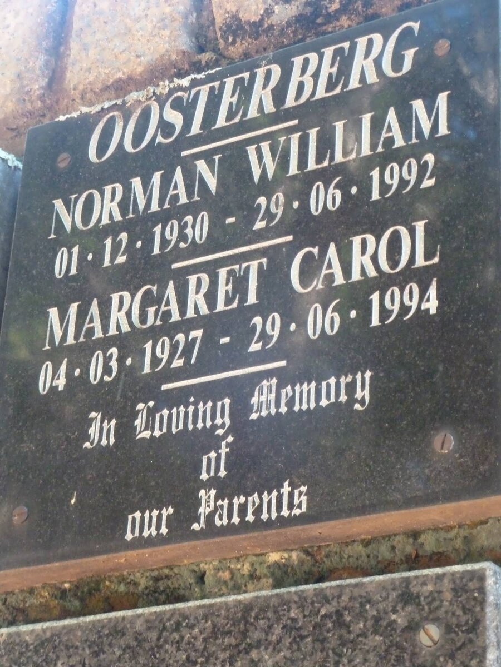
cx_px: 250
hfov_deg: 17.8
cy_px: 334
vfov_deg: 23.6
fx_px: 1602
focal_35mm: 83
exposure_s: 1/50
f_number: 4.2
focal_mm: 13.7
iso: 800
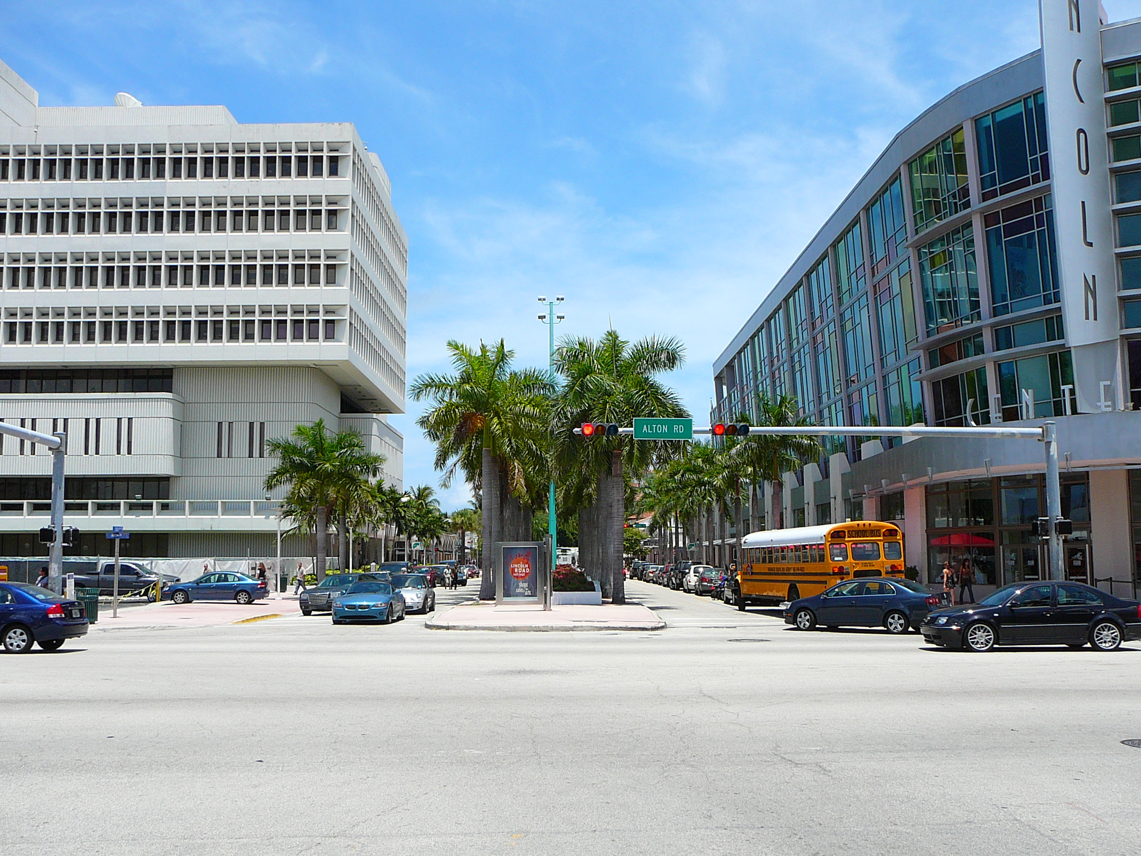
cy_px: 428
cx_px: 570
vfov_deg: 40.7
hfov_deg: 52.6
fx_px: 1154
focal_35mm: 35
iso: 80
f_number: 5
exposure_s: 1/500
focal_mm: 5.2
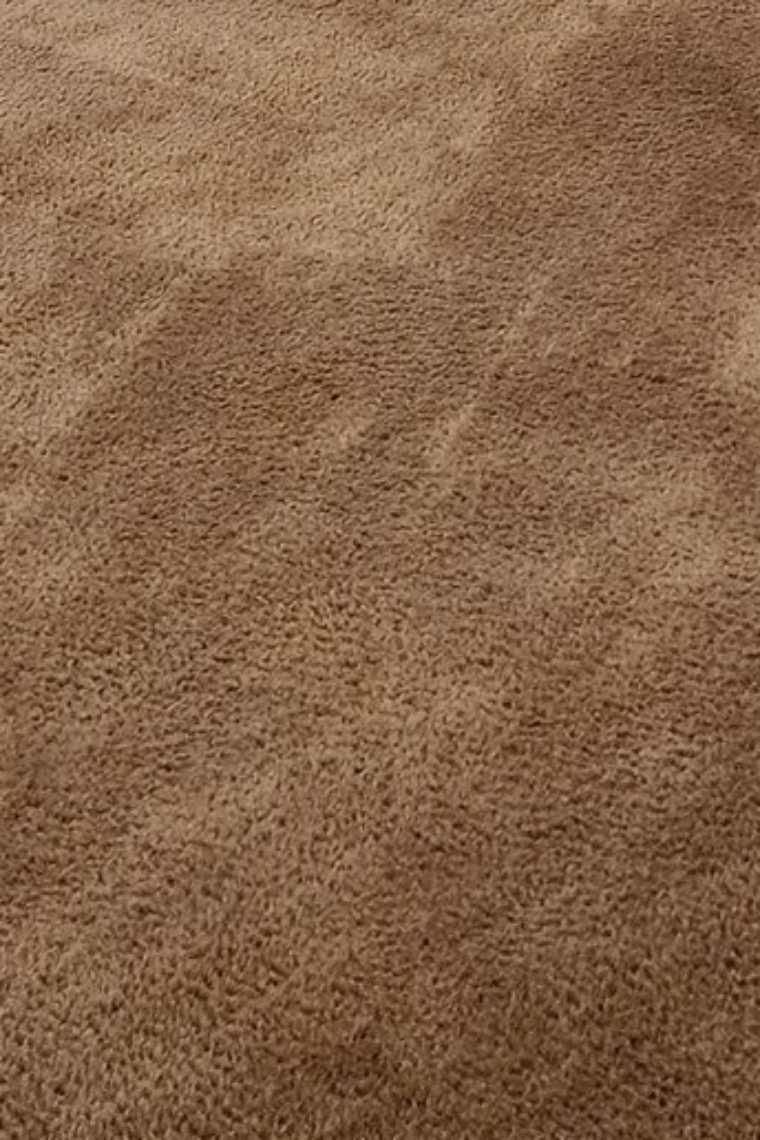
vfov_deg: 19.4
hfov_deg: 15.2
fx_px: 2818
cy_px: -663
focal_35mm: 89
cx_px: 705
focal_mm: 6.4
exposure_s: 1/120
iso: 500
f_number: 1.8
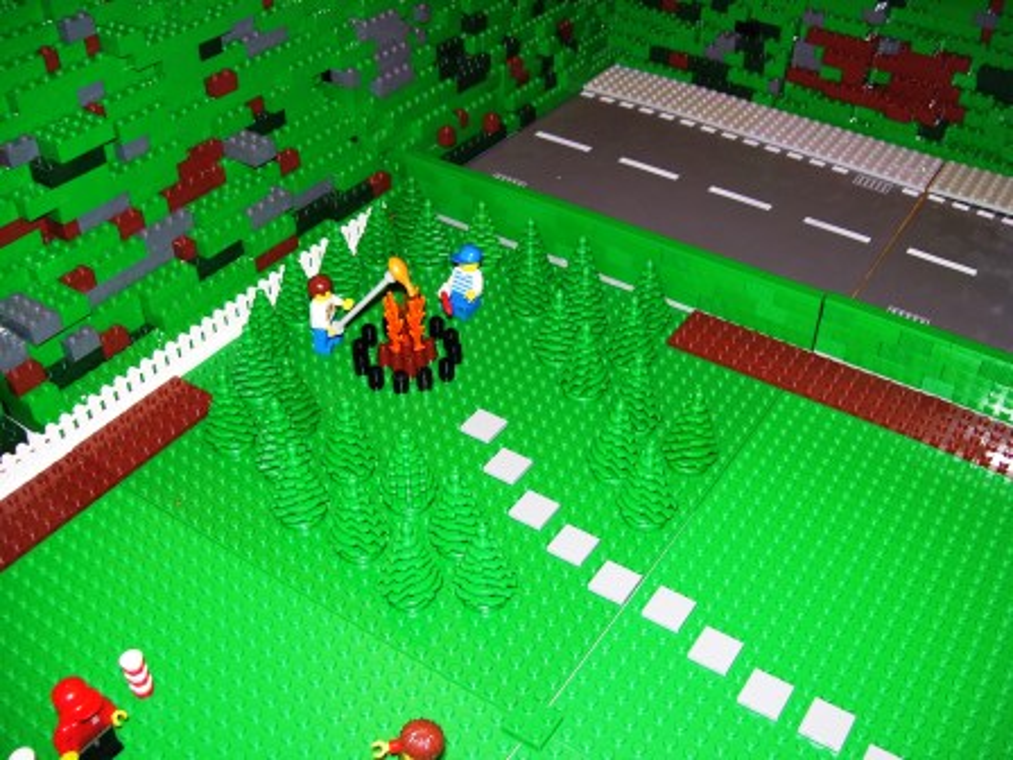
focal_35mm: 36
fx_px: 1054
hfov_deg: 51.4
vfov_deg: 39.7
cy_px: 380
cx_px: 506
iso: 80
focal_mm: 6
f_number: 2.7
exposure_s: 1/60
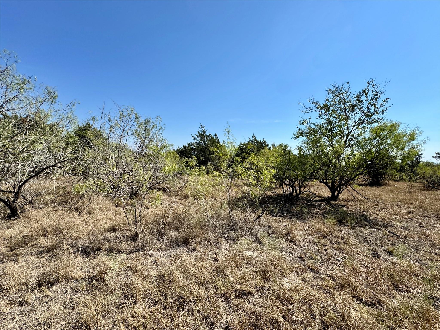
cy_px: 165
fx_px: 178
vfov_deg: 85.7
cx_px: 220
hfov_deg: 102.1
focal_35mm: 14
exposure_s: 1/2415
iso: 50
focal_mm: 2.22
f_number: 2.2
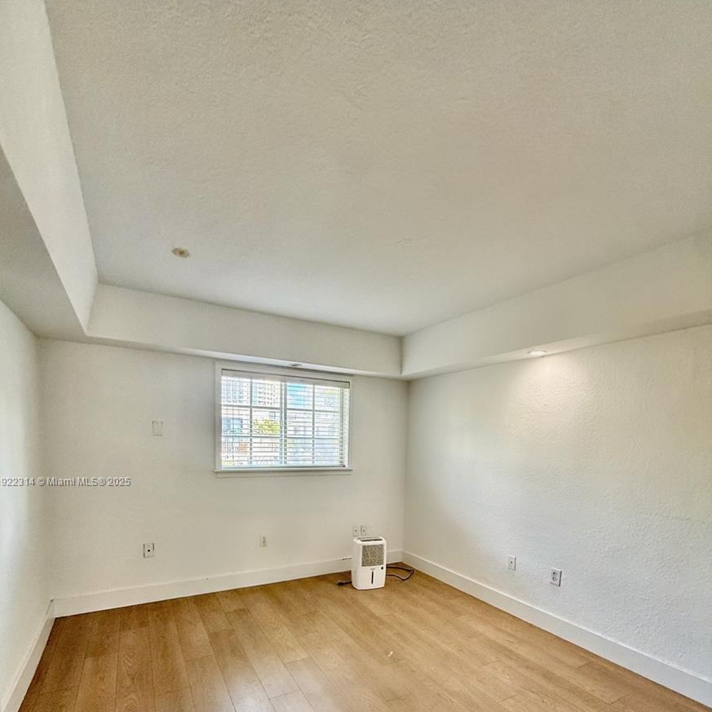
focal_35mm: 17
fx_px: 396
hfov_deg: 84.0
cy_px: 482
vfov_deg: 80.8
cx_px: 347
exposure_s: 1/99
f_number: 2.2
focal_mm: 2.22
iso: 200
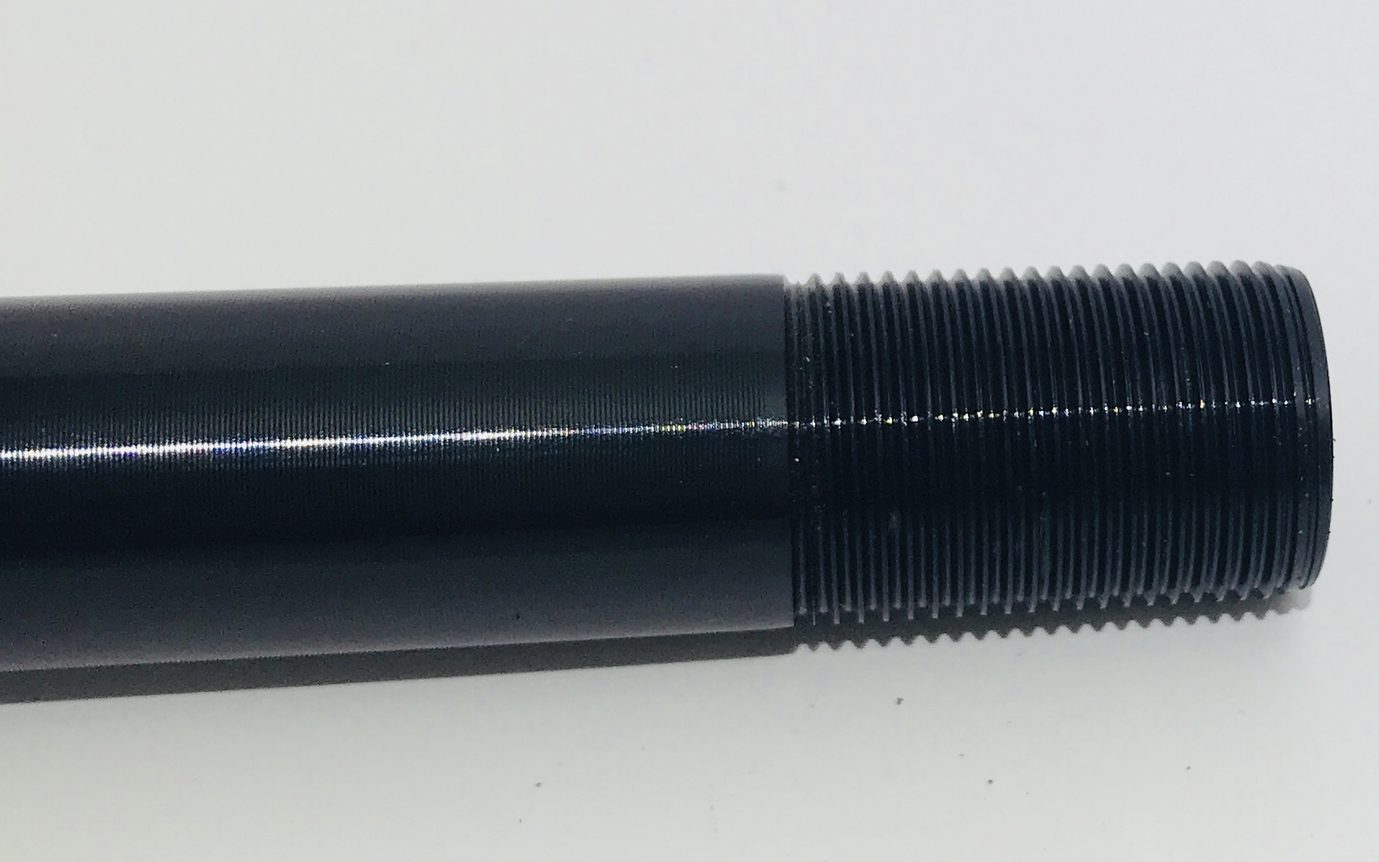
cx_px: 1359
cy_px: 295
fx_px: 2668
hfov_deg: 27.4
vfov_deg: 18.3
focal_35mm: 71
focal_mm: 3.99
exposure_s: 1/119
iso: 20
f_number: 1.8
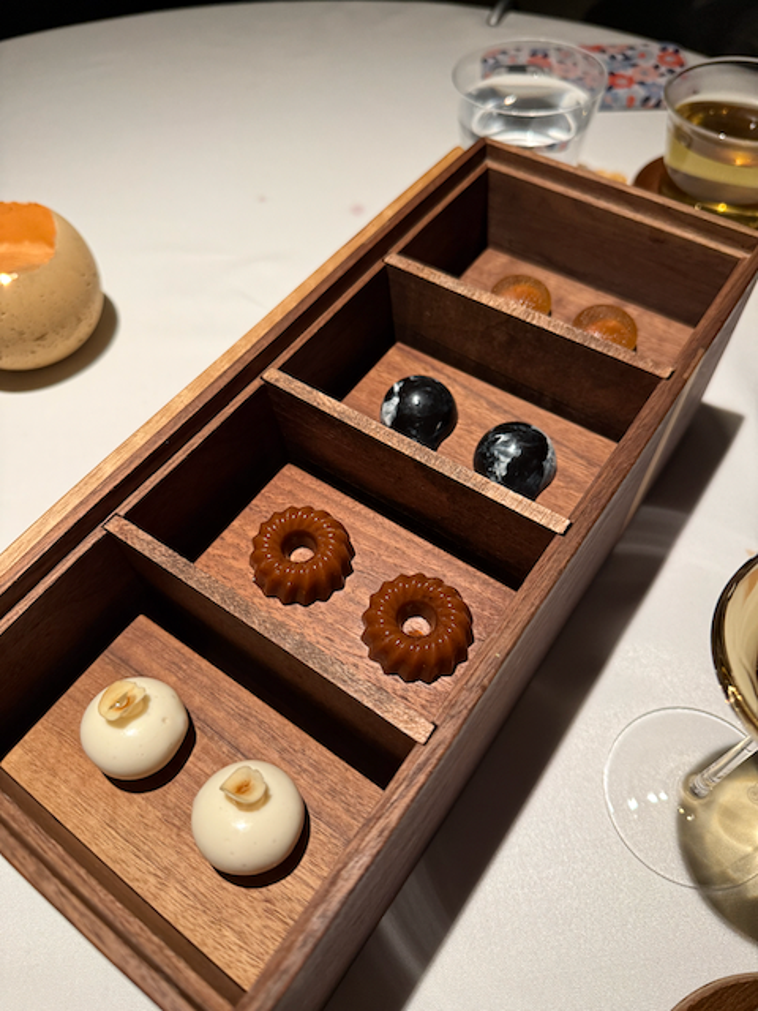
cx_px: 379
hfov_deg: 56.8
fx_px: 701
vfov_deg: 71.6
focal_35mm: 24
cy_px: 506
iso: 320
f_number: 1.78
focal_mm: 6.76
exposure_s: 1/60
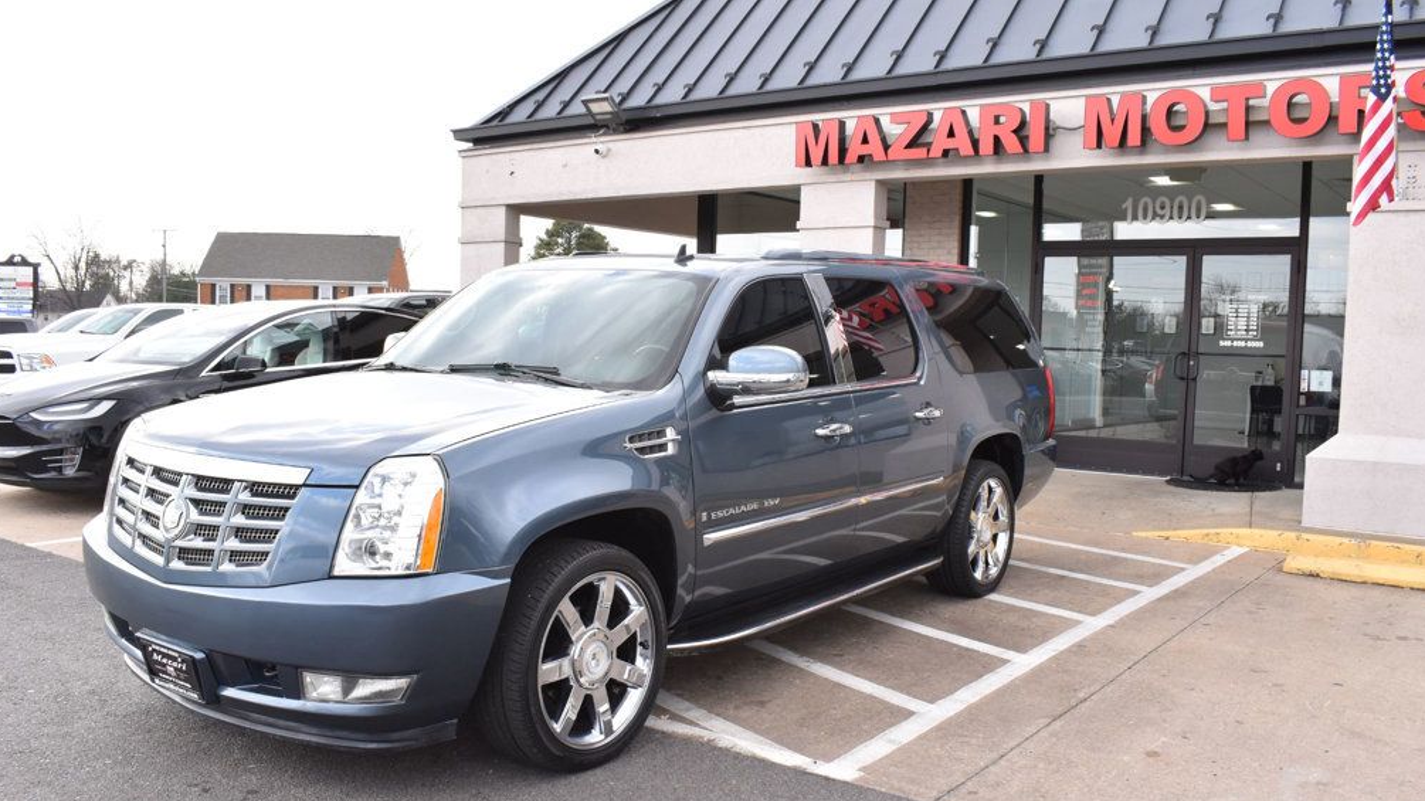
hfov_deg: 61.0
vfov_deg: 36.6
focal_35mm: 32
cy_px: 437
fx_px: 1209
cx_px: 717
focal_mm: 20
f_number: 8
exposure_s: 1/160
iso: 400
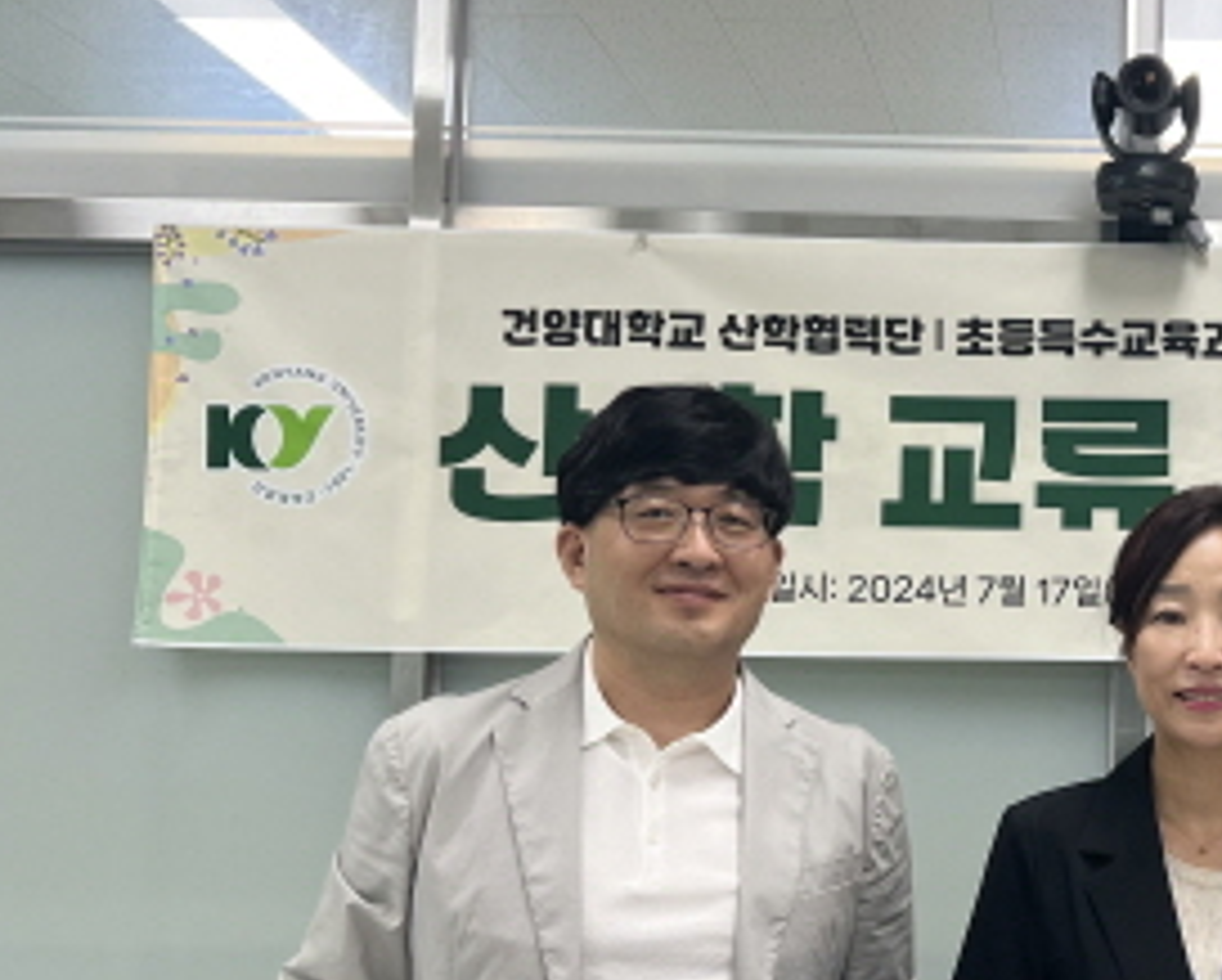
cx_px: 1146
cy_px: 602
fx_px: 2027
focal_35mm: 56
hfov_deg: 31.6
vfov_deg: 27.1
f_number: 1.5
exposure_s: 1/120
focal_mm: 5.7
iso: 64
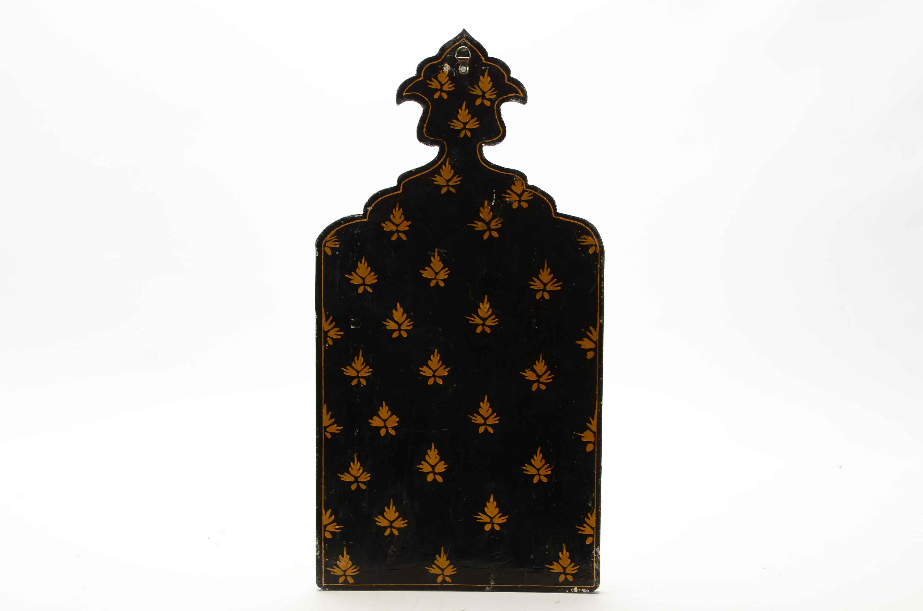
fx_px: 3070
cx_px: 462
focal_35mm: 120
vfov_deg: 11.4
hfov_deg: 17.1
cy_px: 306
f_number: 13
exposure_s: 1/160
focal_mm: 80
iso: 200
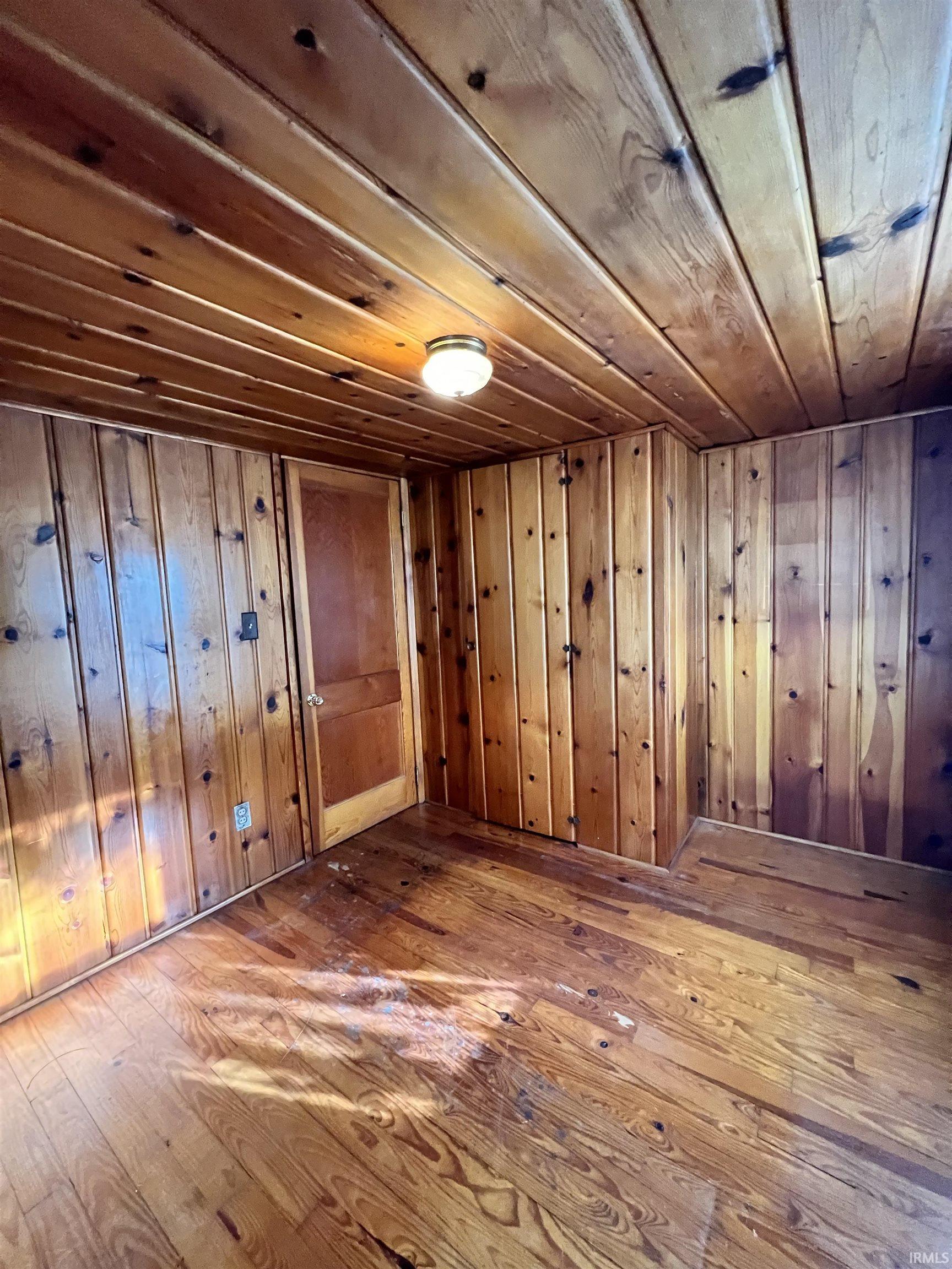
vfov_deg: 106.2
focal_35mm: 13
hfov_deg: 89.9
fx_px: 477
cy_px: 634
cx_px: 476
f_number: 1.8
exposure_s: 1/60
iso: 1000
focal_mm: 1.57
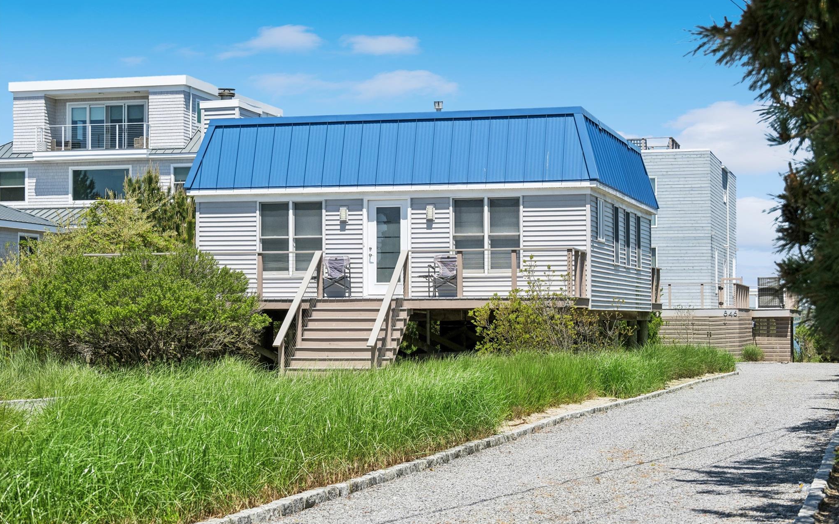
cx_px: 422
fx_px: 1646
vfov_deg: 18.1
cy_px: 272
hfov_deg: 28.6
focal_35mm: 72
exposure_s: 1/2000
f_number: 8
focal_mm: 70
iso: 640
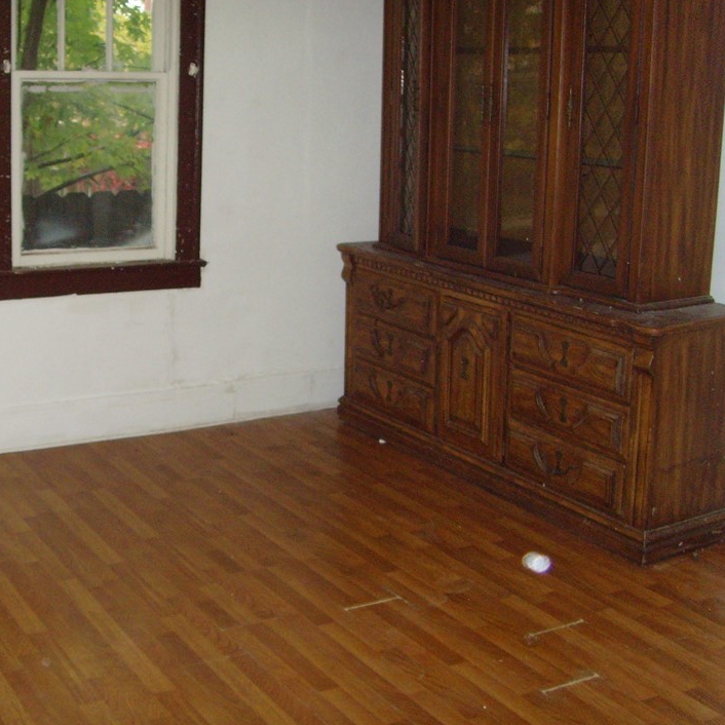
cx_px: 201
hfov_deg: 33.5
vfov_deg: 34.0
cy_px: 364
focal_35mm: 50
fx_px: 1185
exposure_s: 1/45
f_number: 3.5
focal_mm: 6.6
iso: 240
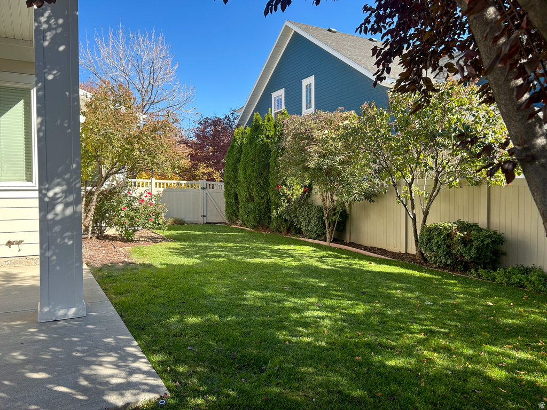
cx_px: 274
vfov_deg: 53.1
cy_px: 205
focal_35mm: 26
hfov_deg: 67.3
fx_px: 411
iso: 50
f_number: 1.5
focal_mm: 5.7
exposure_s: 1/1000
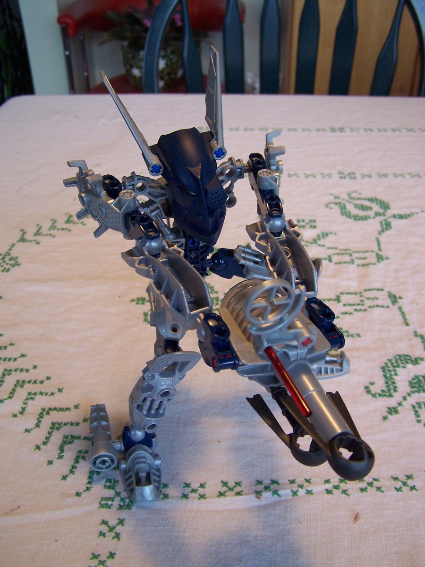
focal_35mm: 38
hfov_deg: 37.7
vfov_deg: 49.0
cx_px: 212
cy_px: 284
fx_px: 622
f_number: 2.8
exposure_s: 1/30
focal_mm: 6.3
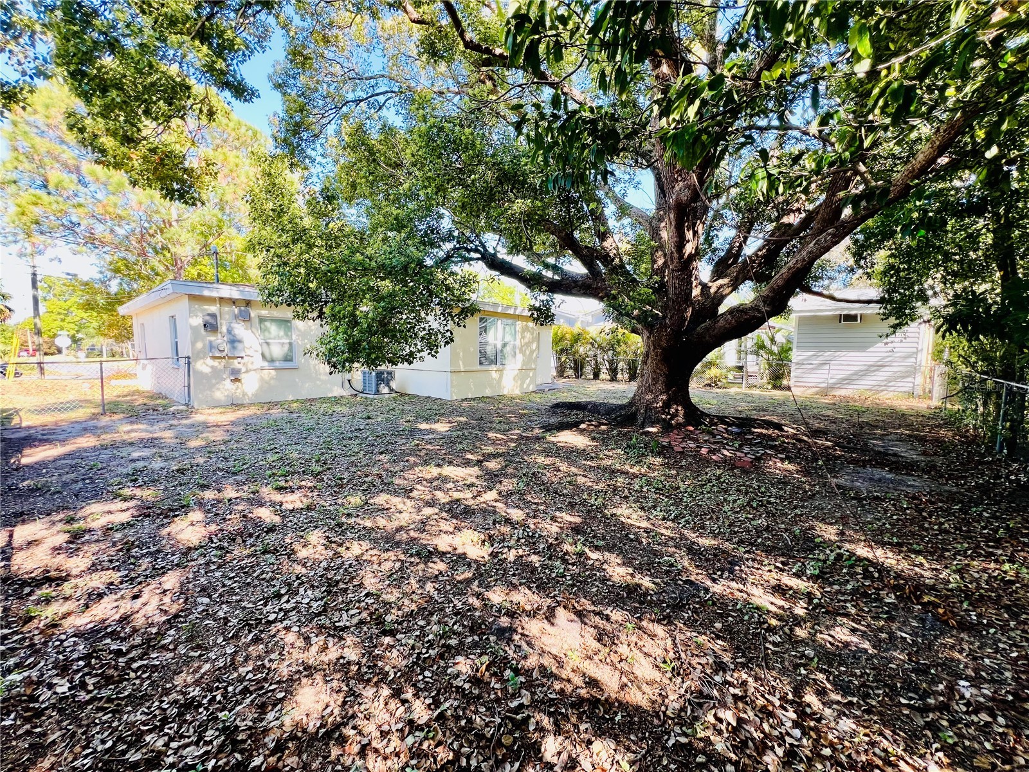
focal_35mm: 13
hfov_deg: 106.2
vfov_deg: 89.9
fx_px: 386
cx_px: 514
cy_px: 386
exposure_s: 1/99
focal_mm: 1.57
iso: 50
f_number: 1.8
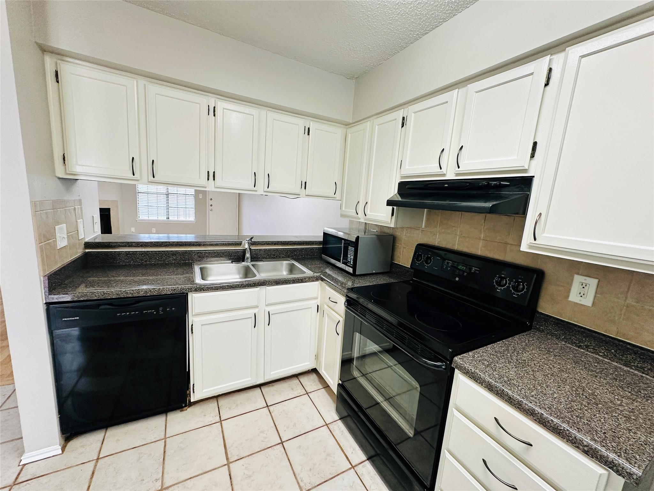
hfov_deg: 102.1
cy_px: 246
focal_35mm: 14
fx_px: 265
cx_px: 327
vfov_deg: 85.7
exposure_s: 1/60
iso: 160
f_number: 2.2
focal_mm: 2.22
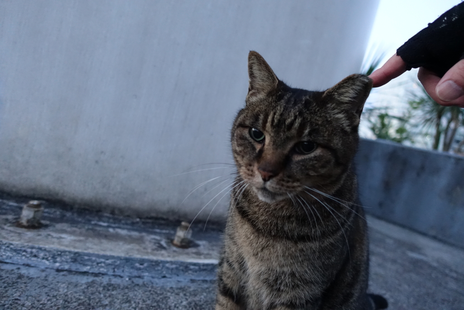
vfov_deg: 53.1
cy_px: 155
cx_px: 232
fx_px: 309
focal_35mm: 24
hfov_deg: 73.7
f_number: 1.8
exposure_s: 1/60
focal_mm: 8.8
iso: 1600
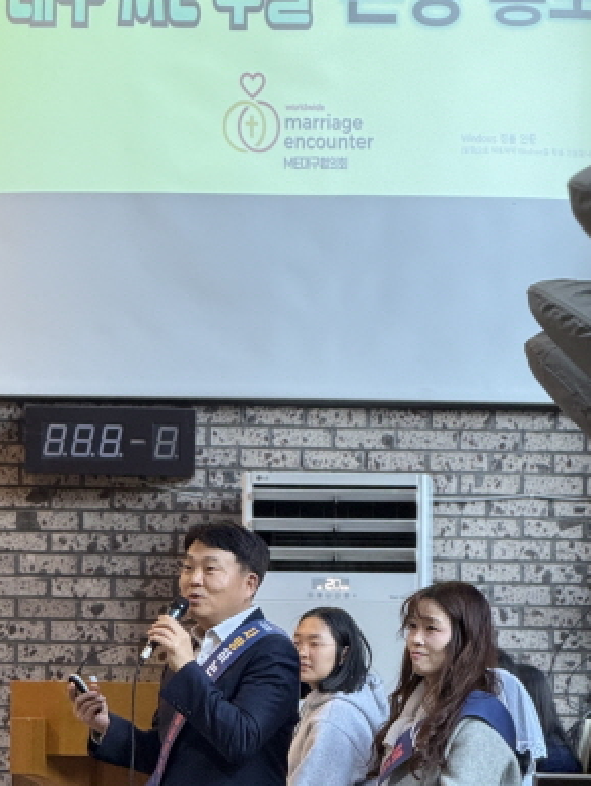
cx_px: 207
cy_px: 519
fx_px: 5273
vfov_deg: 8.5
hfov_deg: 6.4
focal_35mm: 232
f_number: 2.8
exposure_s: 1/120
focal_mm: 15.66
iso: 200
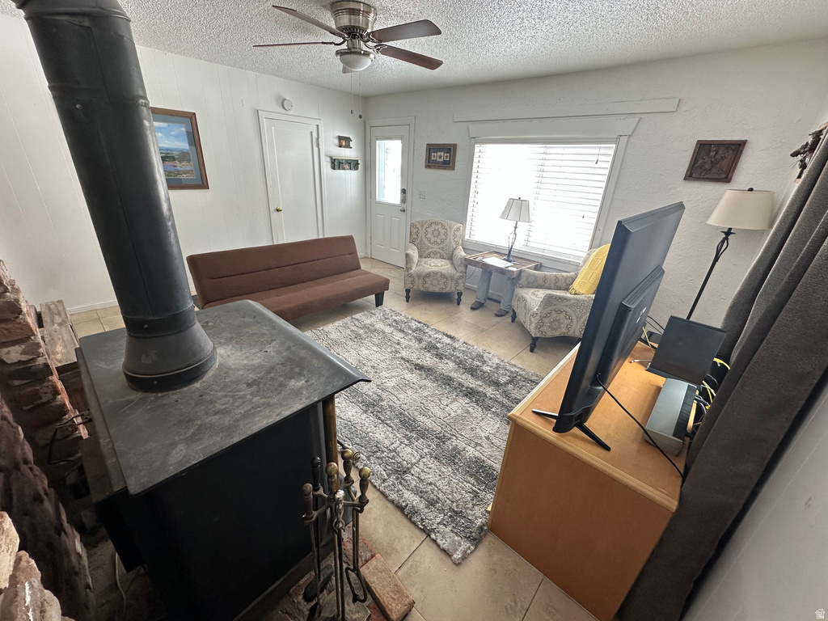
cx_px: 414
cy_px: 310
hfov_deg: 102.1
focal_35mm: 14
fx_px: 335
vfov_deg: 85.7
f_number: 2.2
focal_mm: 2.22
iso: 80
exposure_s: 1/99
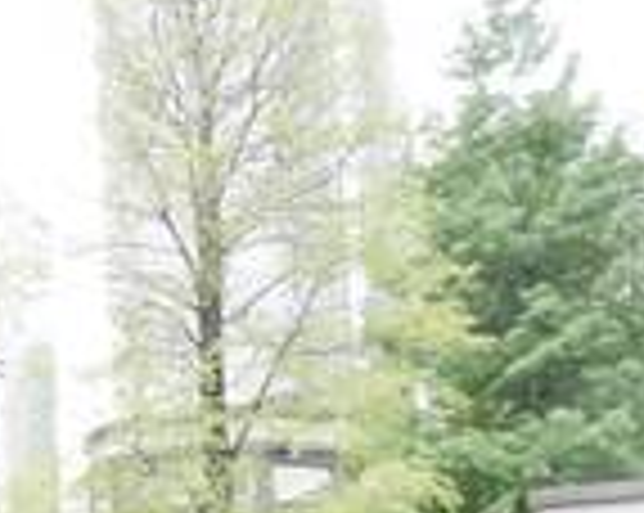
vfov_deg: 21.1
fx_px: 1313
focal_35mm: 69
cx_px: -122
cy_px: 554
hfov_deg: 24.9
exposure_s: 1/125
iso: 100
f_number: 3.3
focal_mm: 4.7
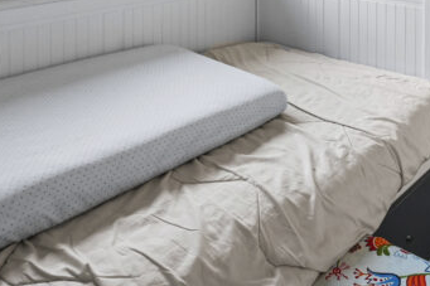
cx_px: 315
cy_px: -91
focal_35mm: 42
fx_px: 501
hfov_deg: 45.0
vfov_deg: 26.7
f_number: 5
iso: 400
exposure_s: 1/10
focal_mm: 14
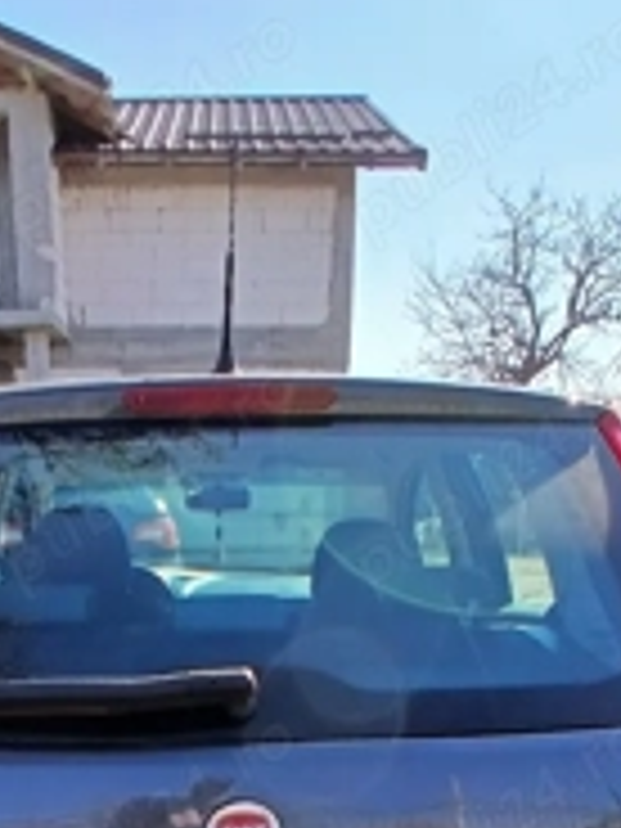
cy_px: 882
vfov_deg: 41.4
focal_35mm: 37
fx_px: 885
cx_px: 238
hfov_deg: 38.5
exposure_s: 1/625
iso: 50
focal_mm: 1.4
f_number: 2.2
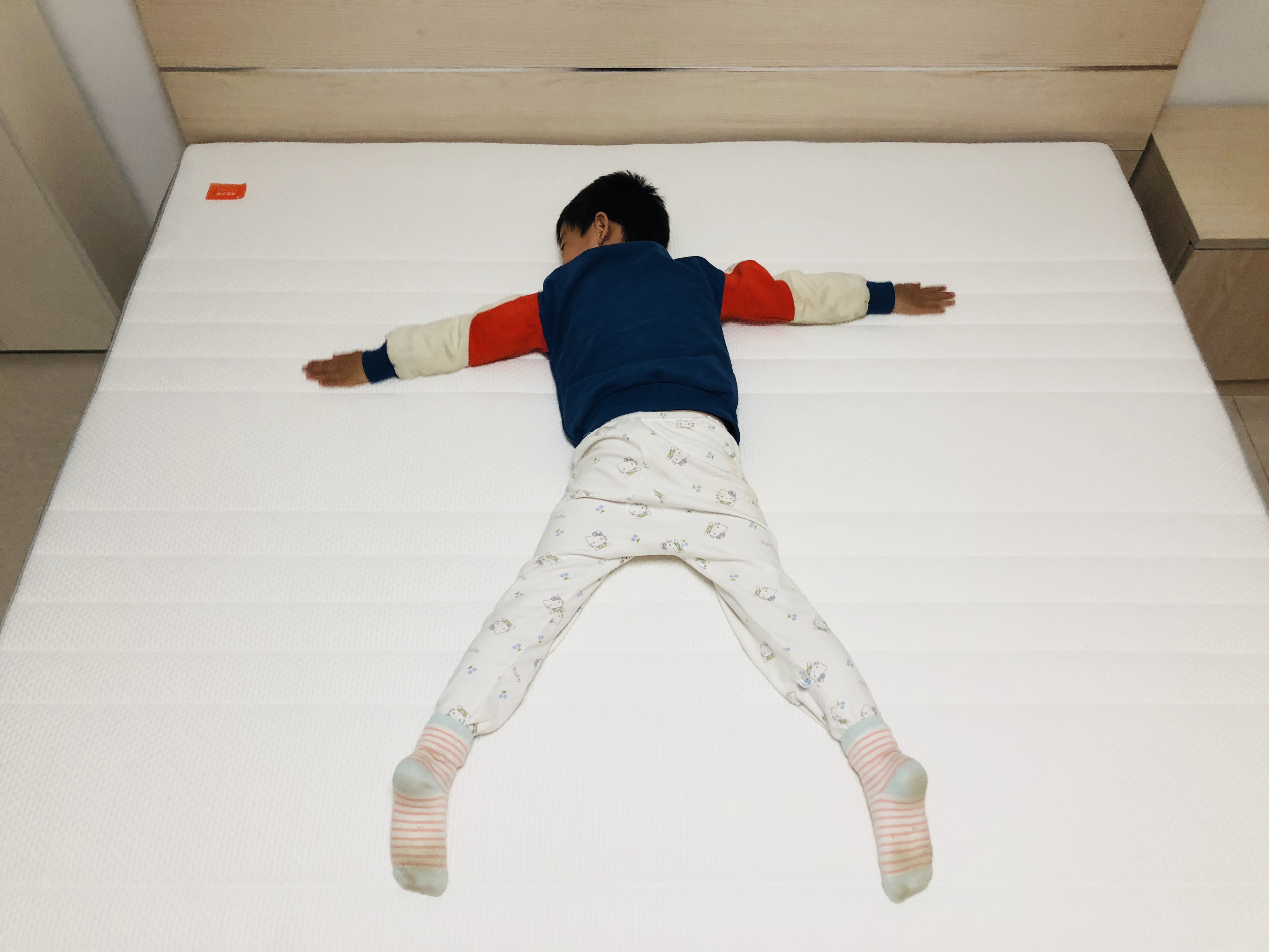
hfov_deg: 63.4
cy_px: 476
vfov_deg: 49.7
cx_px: 634
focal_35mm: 28
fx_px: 1026
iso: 40
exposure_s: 1/33
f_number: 1.8
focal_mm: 3.99
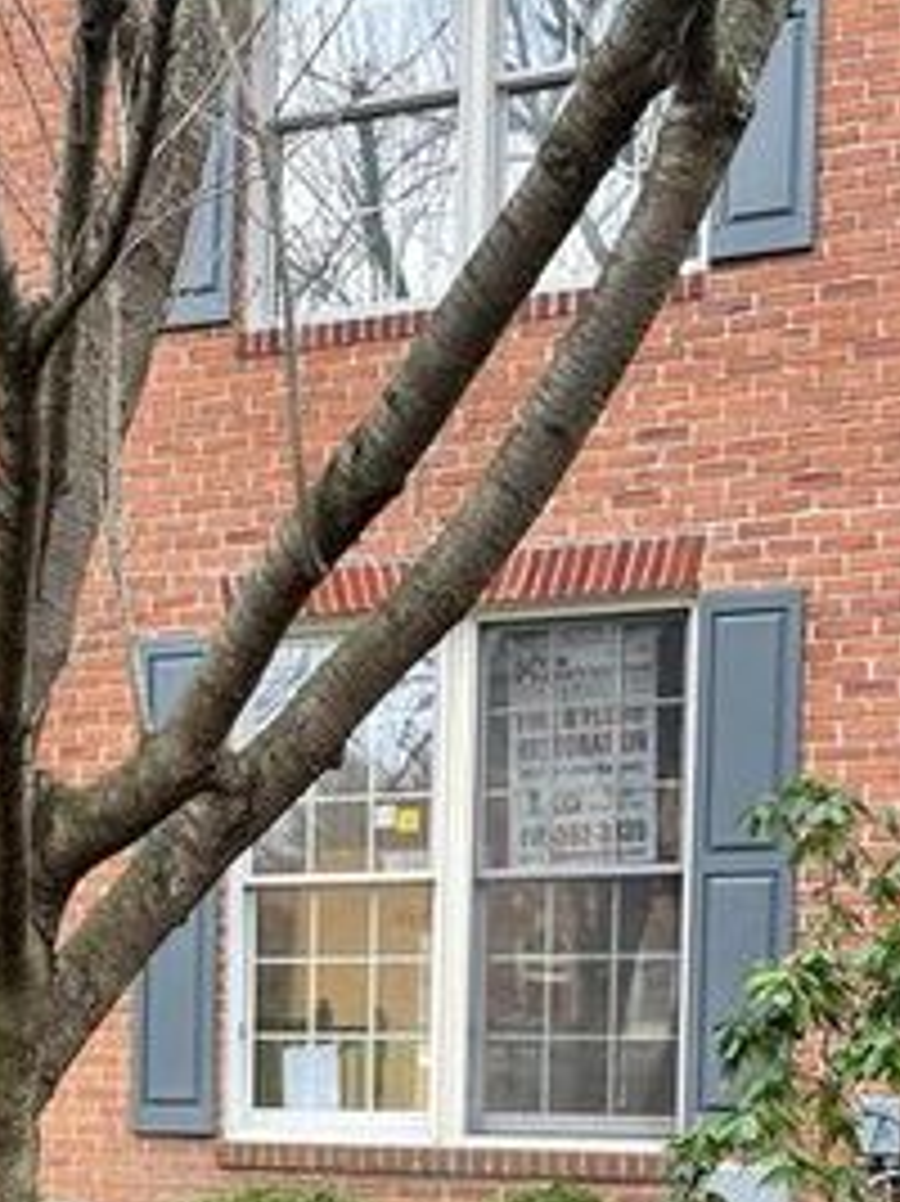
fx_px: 2255
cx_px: 238
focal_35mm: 65
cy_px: 1155
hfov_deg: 22.4
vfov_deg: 28.3
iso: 80
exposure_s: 1/121
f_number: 1.6
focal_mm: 5.1
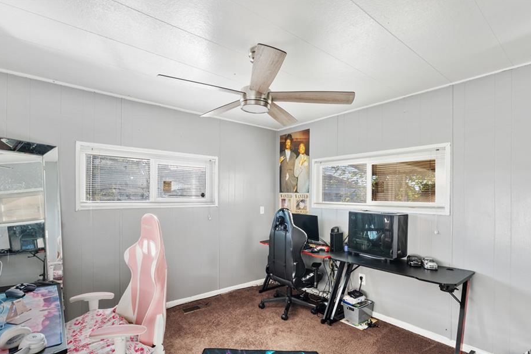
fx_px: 265
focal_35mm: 18
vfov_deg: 67.2
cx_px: 250
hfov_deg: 89.9
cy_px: 196
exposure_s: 1/2.5
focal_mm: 16
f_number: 7.1
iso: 250
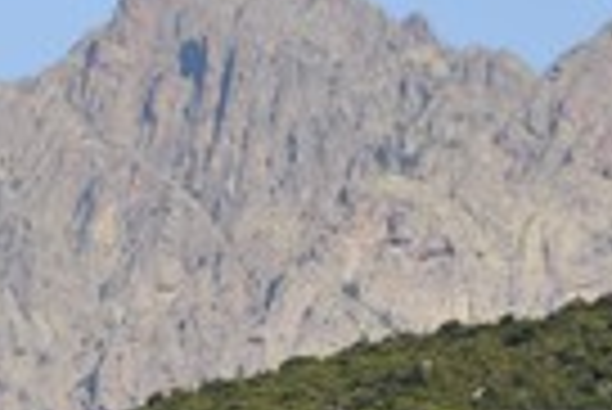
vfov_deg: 2.4
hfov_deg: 3.5
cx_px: 580
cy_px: 378
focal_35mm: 585
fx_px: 9955
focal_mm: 190
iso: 200
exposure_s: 1/200
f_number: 16
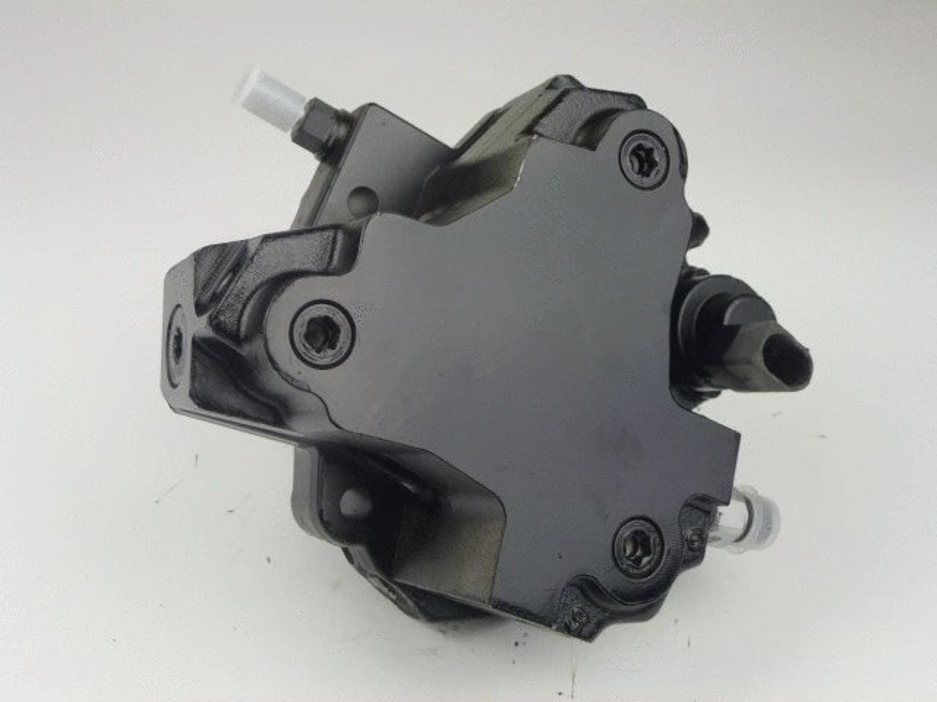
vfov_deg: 29.7
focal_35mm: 49
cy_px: 351
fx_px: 1326
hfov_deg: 38.9
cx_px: 468
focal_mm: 8.7
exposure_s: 1/40
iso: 100
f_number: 4.1
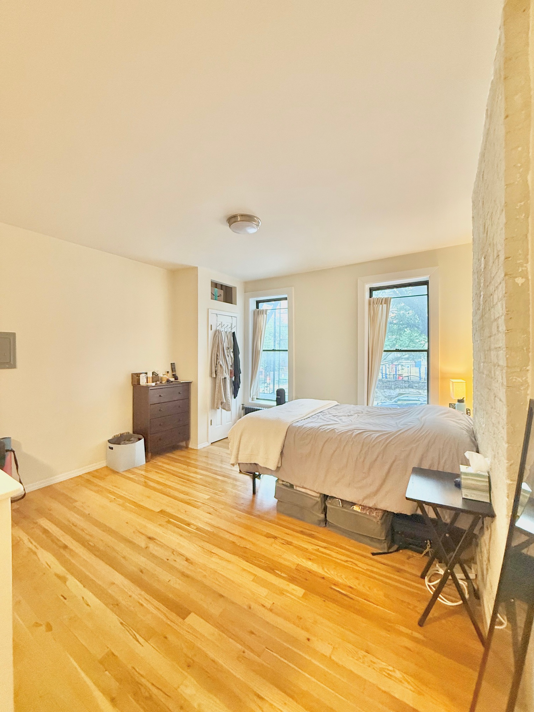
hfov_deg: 85.7
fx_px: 288
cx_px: 267
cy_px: 356
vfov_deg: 102.1
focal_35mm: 14
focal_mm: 2.22
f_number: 2.2
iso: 320
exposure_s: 1/60
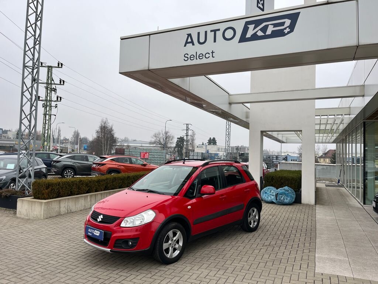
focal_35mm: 26
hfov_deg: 67.3
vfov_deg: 53.1
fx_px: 284
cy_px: 142
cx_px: 189
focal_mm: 5.1
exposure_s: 1/203
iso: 50
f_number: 1.6
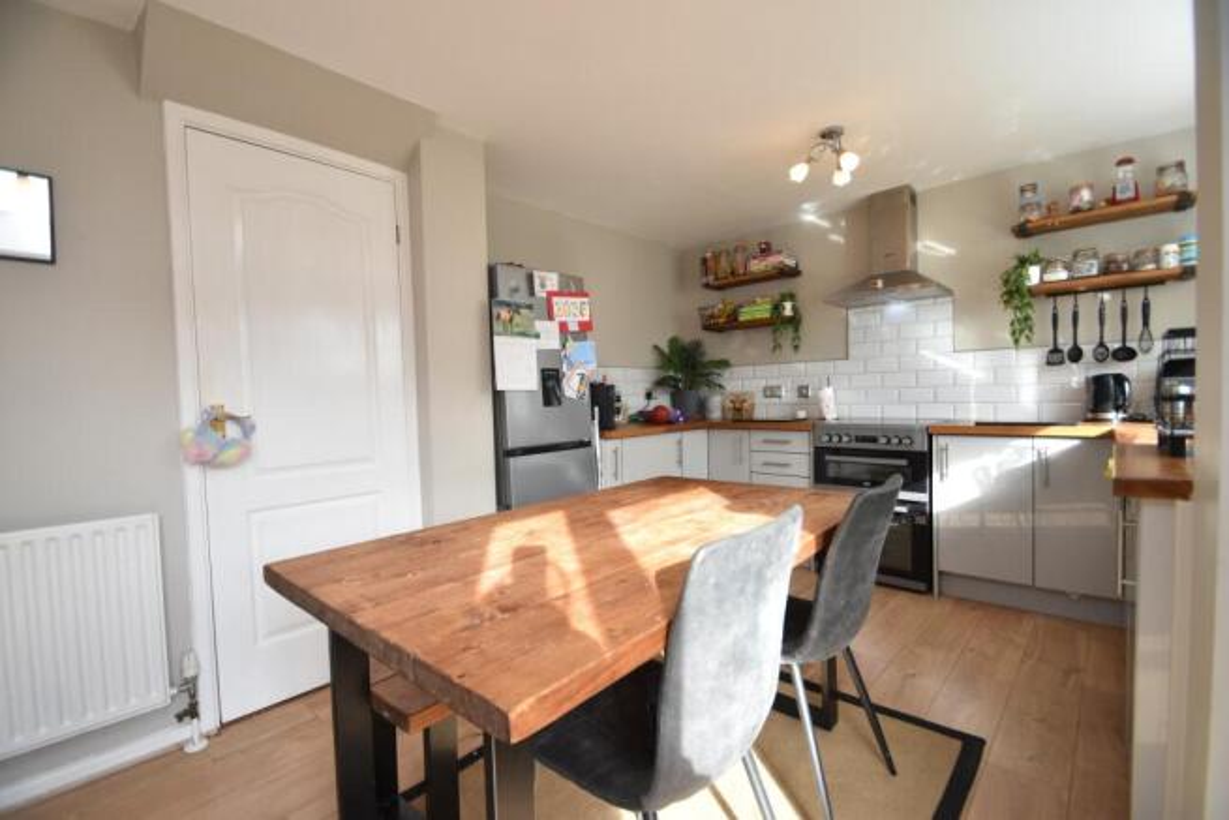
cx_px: 614
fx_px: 512
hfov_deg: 100.4
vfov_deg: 77.4
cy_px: 410
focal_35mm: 15
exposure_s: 1/250
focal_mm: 10
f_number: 5
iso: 400
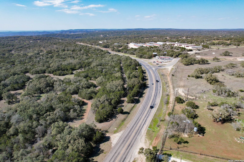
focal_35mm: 22
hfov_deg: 78.6
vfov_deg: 57.2
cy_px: 81
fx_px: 149
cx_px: 122
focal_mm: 8.38
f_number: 2.8
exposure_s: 1/2000
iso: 100
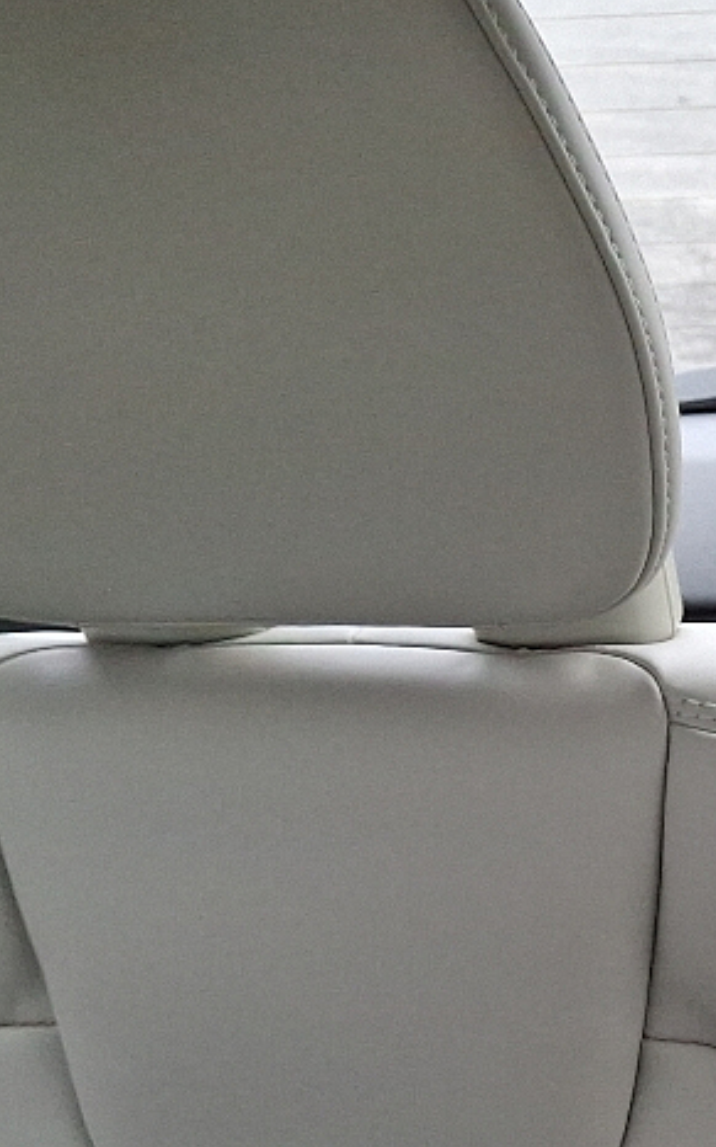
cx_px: 1329
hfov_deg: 12.9
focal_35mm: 91
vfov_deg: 22.2
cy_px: 1073
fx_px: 2843
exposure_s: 1/120
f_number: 1.8
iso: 65
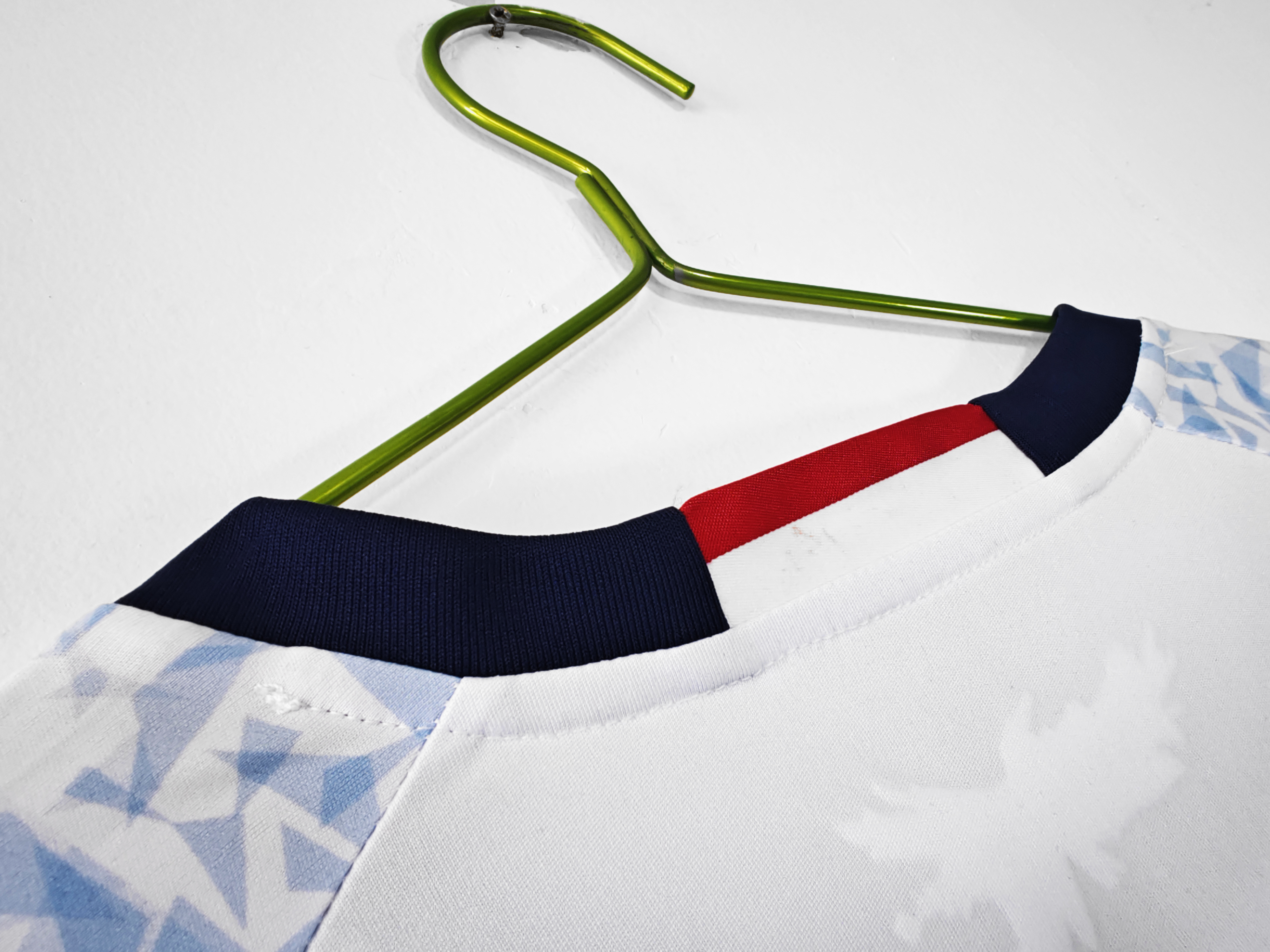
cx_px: 635
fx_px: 844
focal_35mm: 23
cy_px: 476
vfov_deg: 58.9
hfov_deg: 73.9
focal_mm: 2.59
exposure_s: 1/100
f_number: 2.2
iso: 191
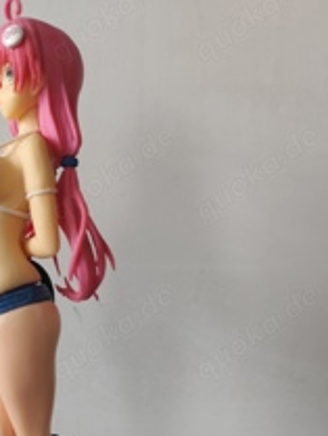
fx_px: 555
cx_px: 44
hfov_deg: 31.6
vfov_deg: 40.6
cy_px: 365
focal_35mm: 44
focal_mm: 6.14
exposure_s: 1/50
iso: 640
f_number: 1.65
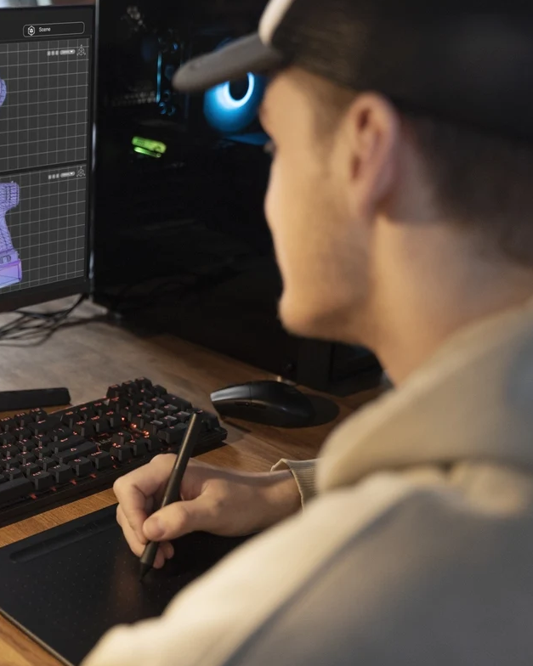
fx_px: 1104
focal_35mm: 56
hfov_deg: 26.2
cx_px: 45
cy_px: 333
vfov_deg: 33.6
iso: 1600
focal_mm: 39
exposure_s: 1/125
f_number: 2.8
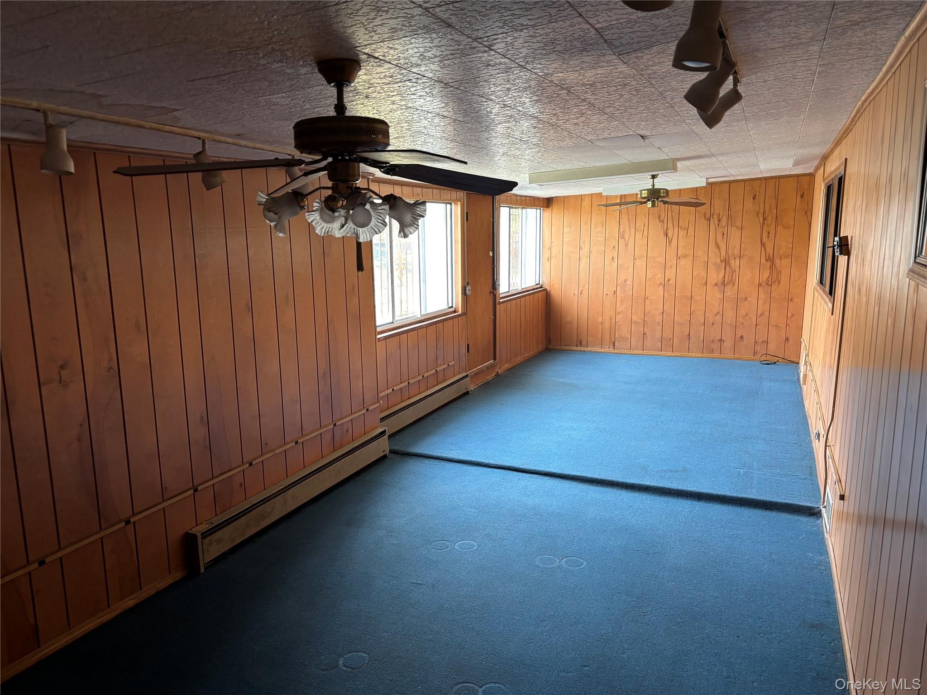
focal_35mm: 26
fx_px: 696
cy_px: 348
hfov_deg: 67.3
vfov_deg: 53.1
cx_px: 464
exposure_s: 1/60
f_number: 1.6
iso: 200
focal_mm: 5.96
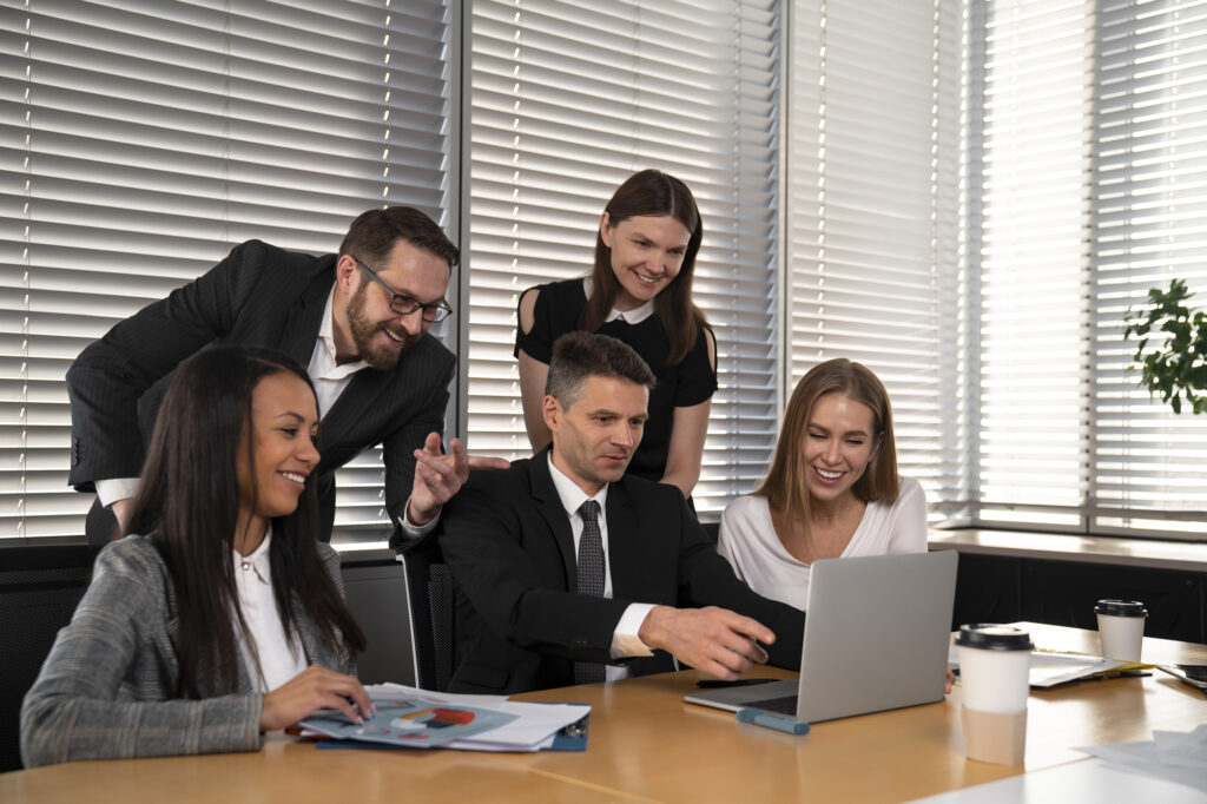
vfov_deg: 30.5
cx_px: 604
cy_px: 402
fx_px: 1475
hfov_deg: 44.5
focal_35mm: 44
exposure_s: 1/200
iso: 160
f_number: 3.2
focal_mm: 44
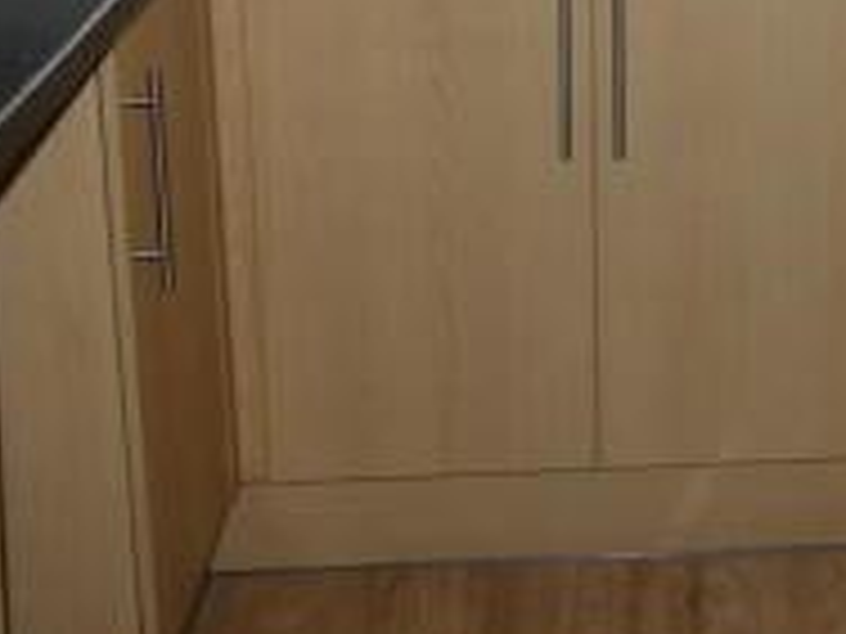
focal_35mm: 62
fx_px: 1515
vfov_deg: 21.4
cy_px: -191
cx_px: 772
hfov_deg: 29.8
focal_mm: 3.6
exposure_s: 1/60
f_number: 2.8
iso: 80
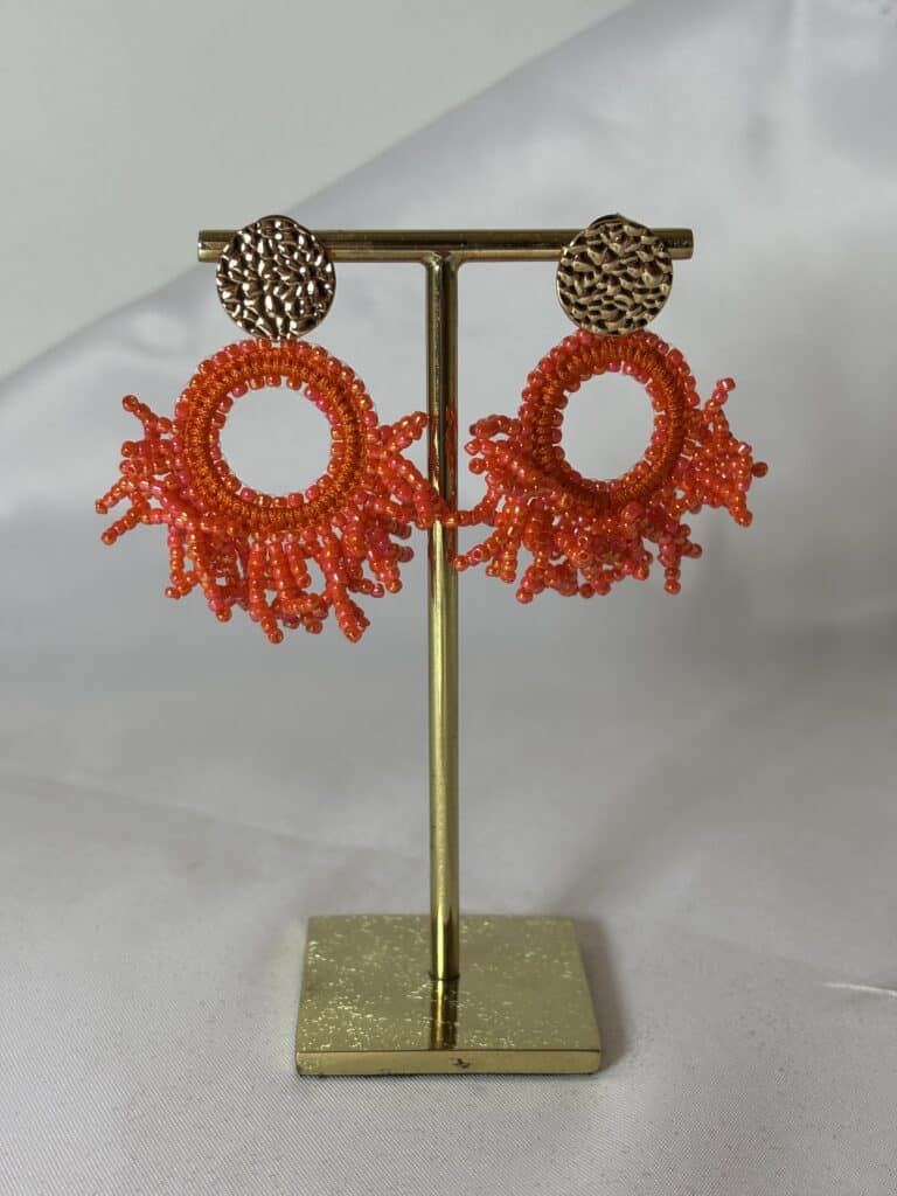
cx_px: 448
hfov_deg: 28.0
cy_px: 598
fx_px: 1797
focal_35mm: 52
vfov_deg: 36.8
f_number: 1.6
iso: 25
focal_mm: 5.96
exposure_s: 1/107
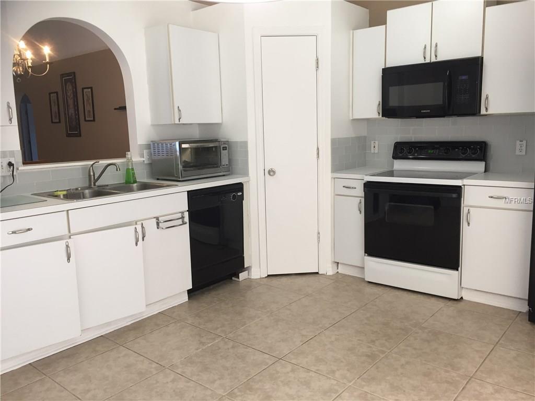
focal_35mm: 29
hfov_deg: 61.7
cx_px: 268
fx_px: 448
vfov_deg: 48.2
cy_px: 200
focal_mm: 4.15
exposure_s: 1/30
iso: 40
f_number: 2.2
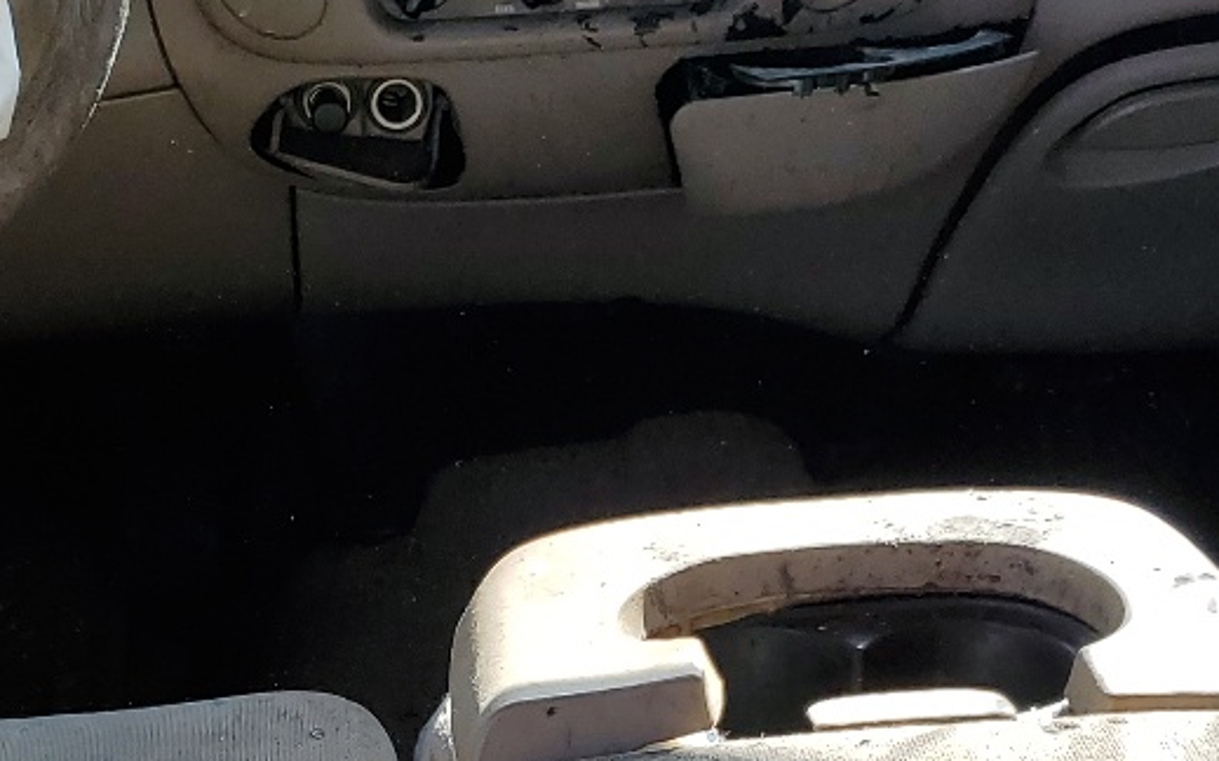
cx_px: 444
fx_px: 2823
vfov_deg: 15.1
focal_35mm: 85
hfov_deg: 24.3
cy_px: 773
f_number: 1.5
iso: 50
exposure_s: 1/588
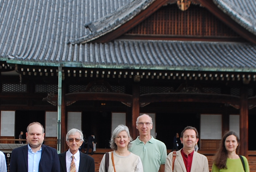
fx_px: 698
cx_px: 114
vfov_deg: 13.9
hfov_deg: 20.8
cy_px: 162
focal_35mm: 98
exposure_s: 1/125
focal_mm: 20
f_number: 5.6
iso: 100
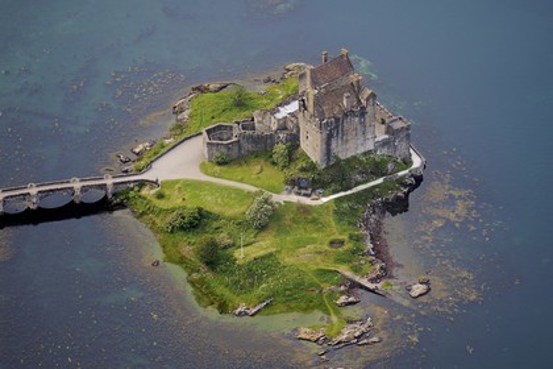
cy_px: 184
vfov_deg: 6.9
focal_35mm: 200
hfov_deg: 10.3
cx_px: 276
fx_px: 3072
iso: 200
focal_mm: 200
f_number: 3.5
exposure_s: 1/800
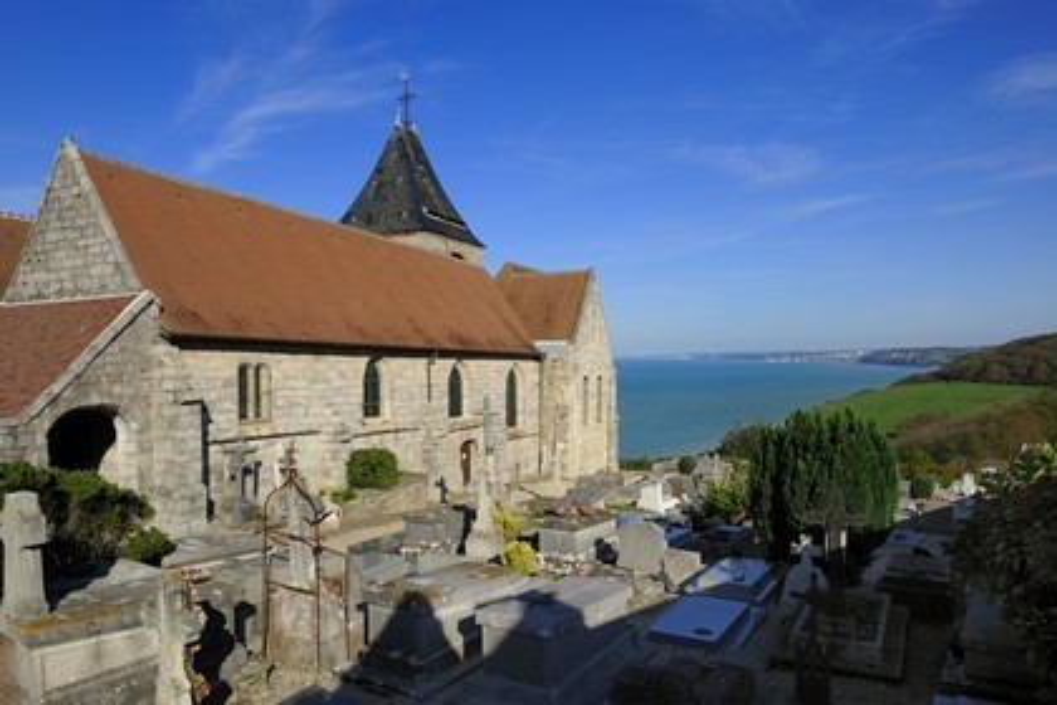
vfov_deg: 53.1
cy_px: 352
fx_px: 705
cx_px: 528
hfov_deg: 73.7
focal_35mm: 24
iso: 200
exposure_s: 1/200
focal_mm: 24
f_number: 13
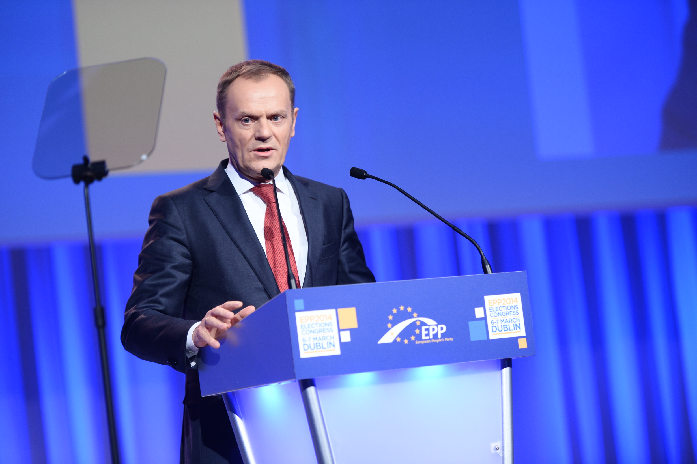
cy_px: 232
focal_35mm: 122
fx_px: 2361
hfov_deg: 16.8
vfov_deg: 11.2
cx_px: 348
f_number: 2.8
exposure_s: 1/200
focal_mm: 122
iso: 800
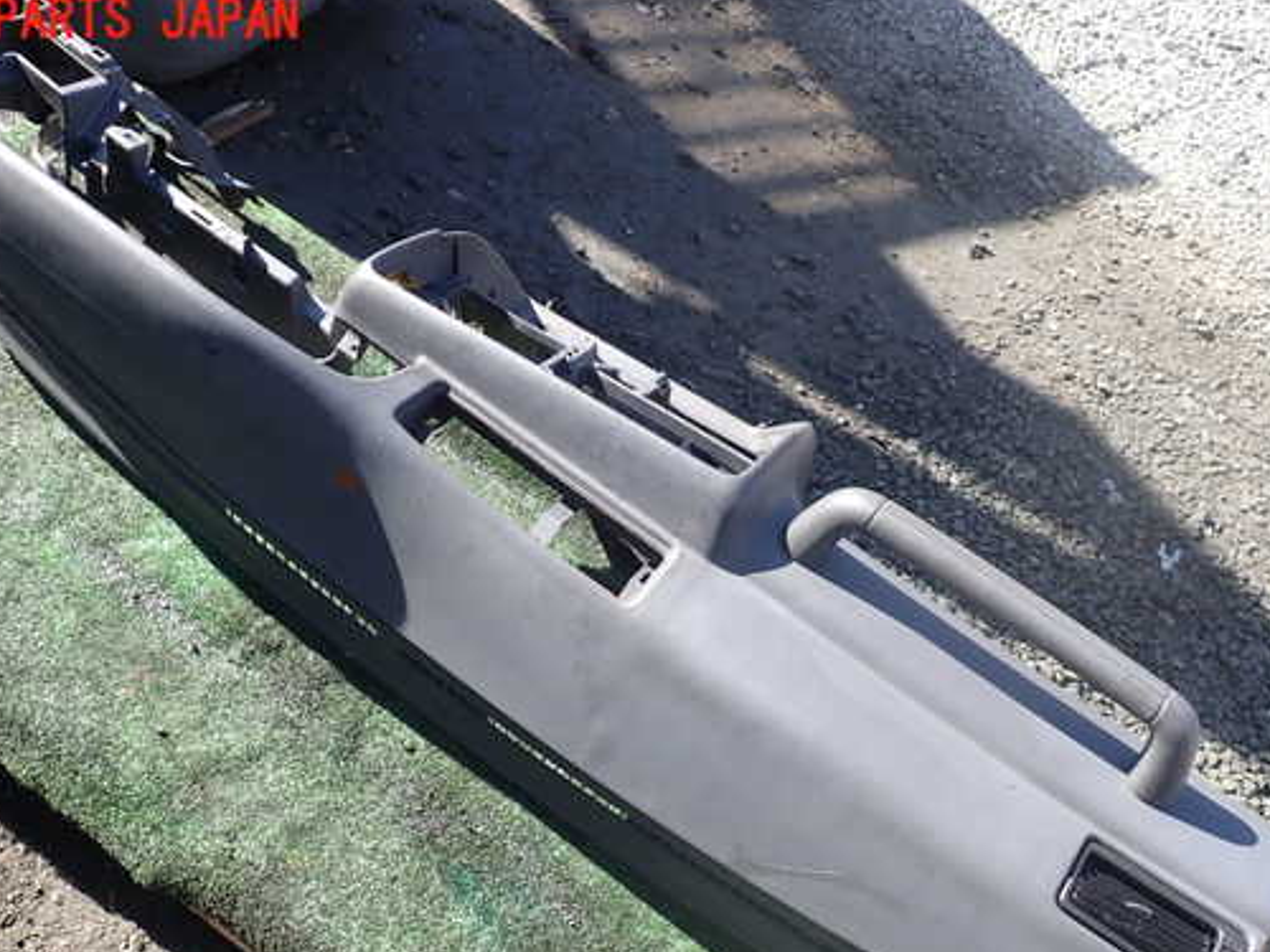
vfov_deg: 39.5
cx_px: 599
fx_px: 1321
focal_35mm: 36
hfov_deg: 51.3
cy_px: 561
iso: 100
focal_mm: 5.4
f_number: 3.2
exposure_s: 1/250
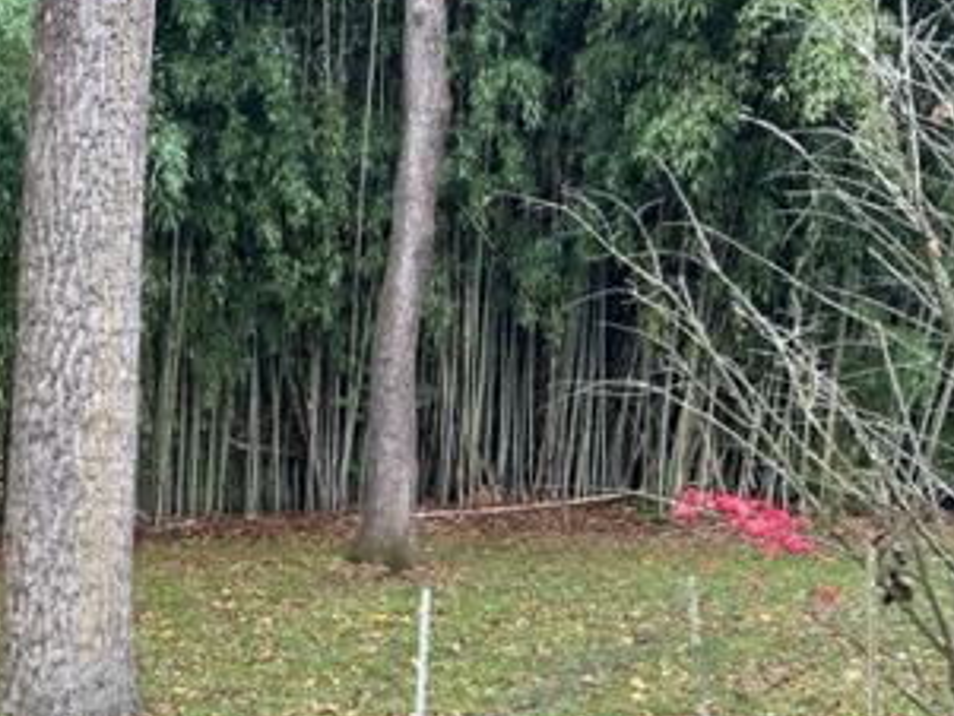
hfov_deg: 34.5
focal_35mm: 51
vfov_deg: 28.4
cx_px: 29
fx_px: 1406
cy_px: 459
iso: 64
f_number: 1.78
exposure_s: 1/121
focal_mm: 6.86
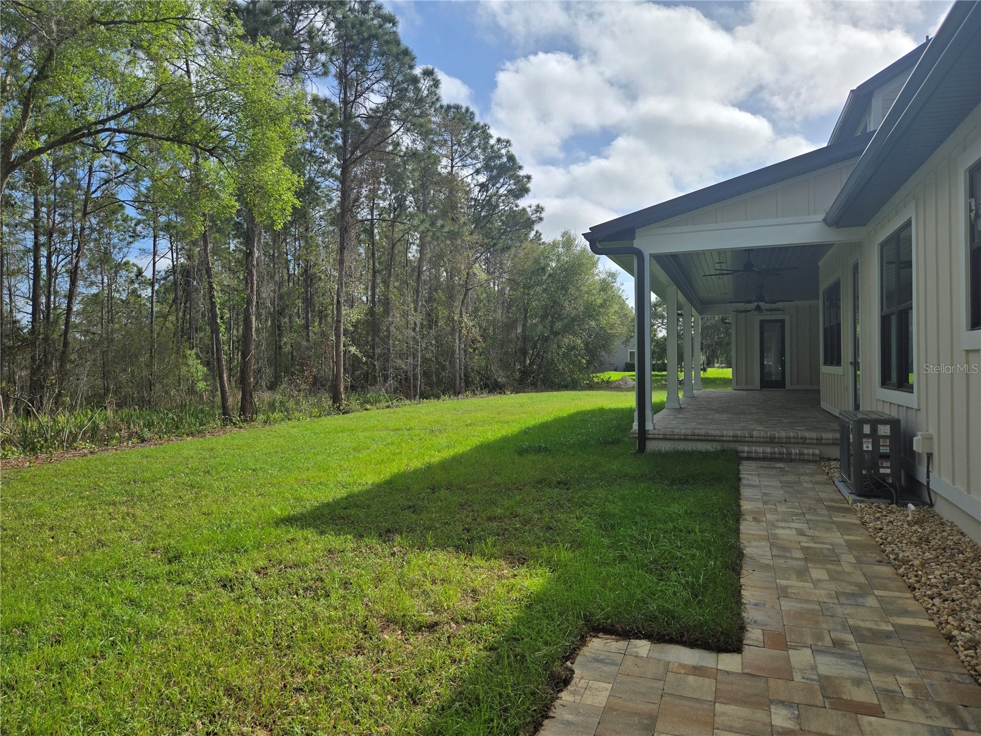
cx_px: 490
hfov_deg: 73.9
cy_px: 368
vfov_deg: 58.9
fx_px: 652
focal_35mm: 23
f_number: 1.8
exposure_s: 1/3999
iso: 25
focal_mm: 5.4
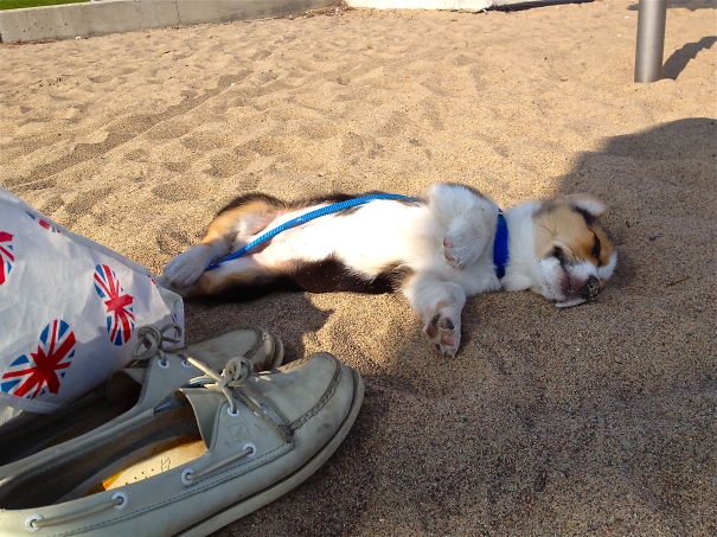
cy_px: 268
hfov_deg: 52.7
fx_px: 725
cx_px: 358
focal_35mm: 35
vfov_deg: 40.7
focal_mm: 4.28
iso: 50
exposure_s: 1/1314
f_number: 2.4
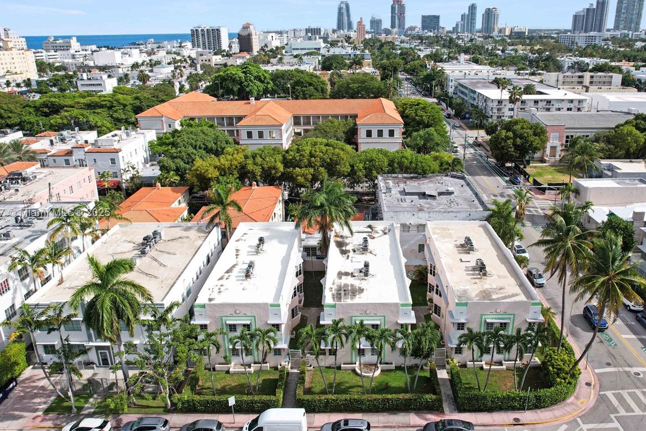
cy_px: 213
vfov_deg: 46.4
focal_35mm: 28
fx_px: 502
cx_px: 357
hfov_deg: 65.3
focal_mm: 8.38
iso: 100
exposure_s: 1/725
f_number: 2.8
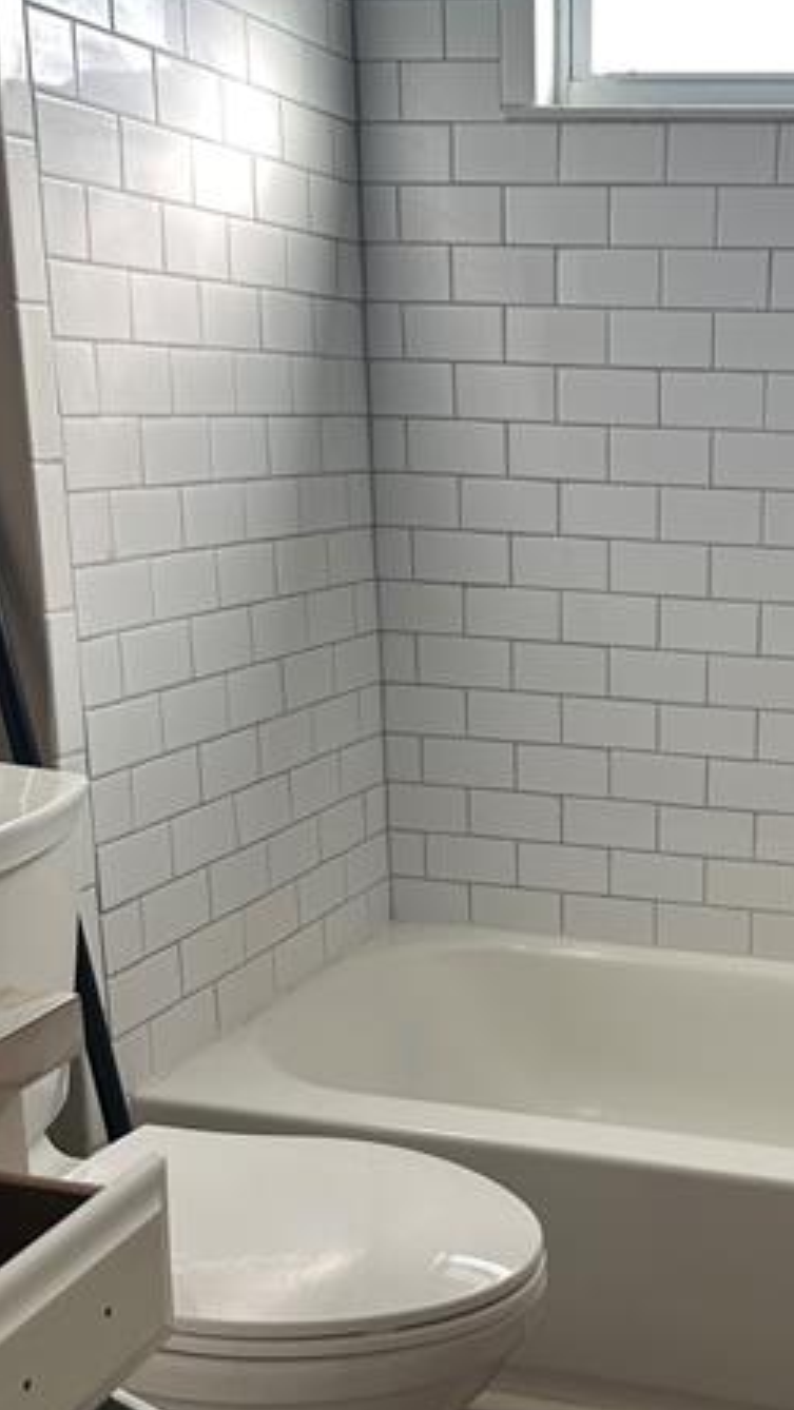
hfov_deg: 25.5
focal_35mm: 45
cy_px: 920
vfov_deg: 44.9
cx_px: 753
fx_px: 1684
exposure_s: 1/120
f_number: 1.78
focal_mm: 6.86
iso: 100
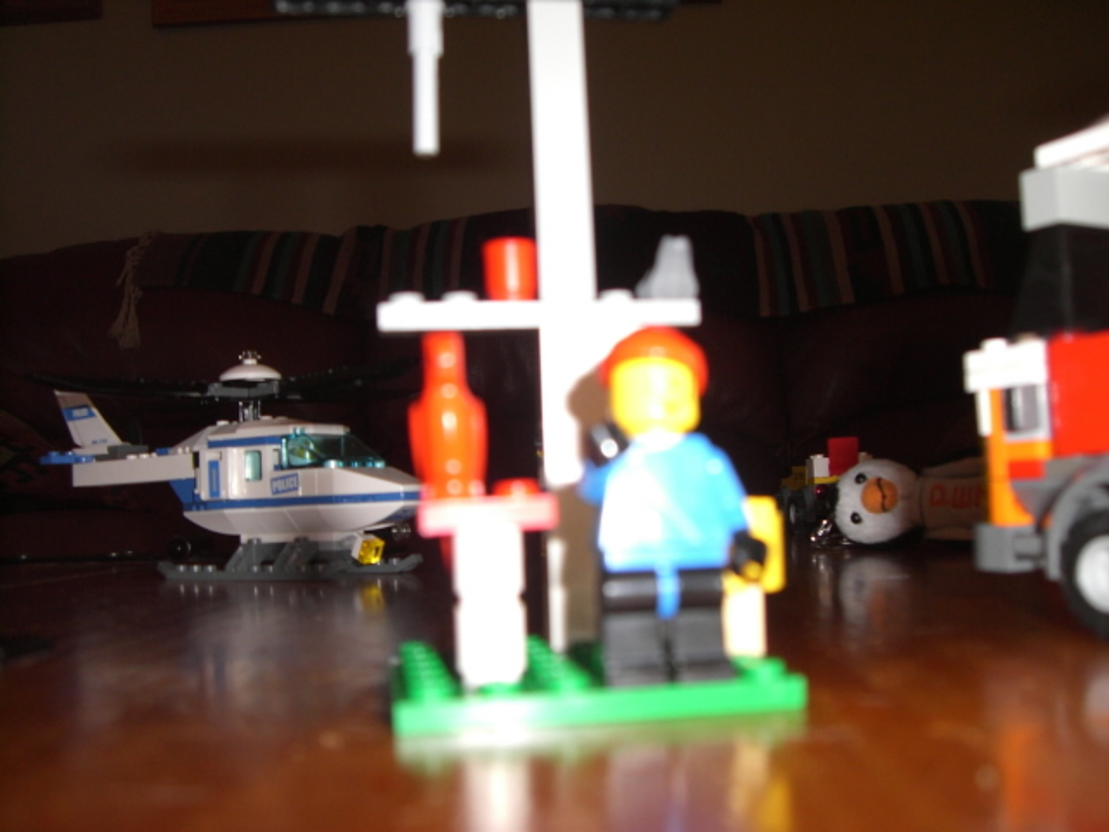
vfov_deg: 37.7
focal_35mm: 38
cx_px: 554
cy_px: 416
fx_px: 1217
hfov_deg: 49.0
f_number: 2.7
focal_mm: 6.2
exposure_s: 1/60
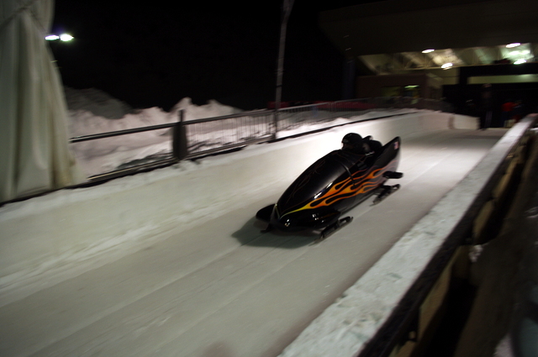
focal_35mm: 27
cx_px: 269
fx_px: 403
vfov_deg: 47.8
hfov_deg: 67.4
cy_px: 178
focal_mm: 18
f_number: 5.6
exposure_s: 1/40
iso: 200
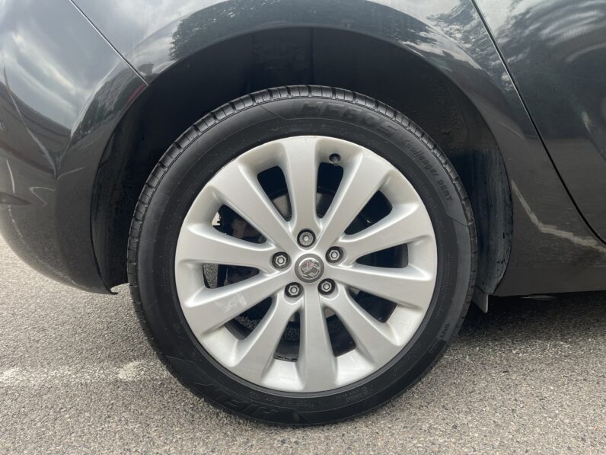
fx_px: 455
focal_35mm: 26
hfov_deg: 67.3
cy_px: 228
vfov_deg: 53.1
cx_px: 303
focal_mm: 5.1
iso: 50
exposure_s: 1/499
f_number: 1.6
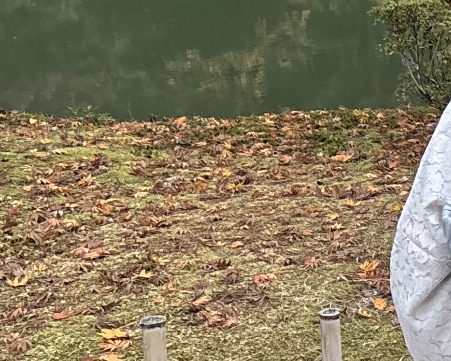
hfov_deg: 13.6
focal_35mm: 122
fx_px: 1628
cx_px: 886
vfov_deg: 12.5
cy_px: -1
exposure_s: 1/60
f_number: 1.6
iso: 500
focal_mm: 5.96
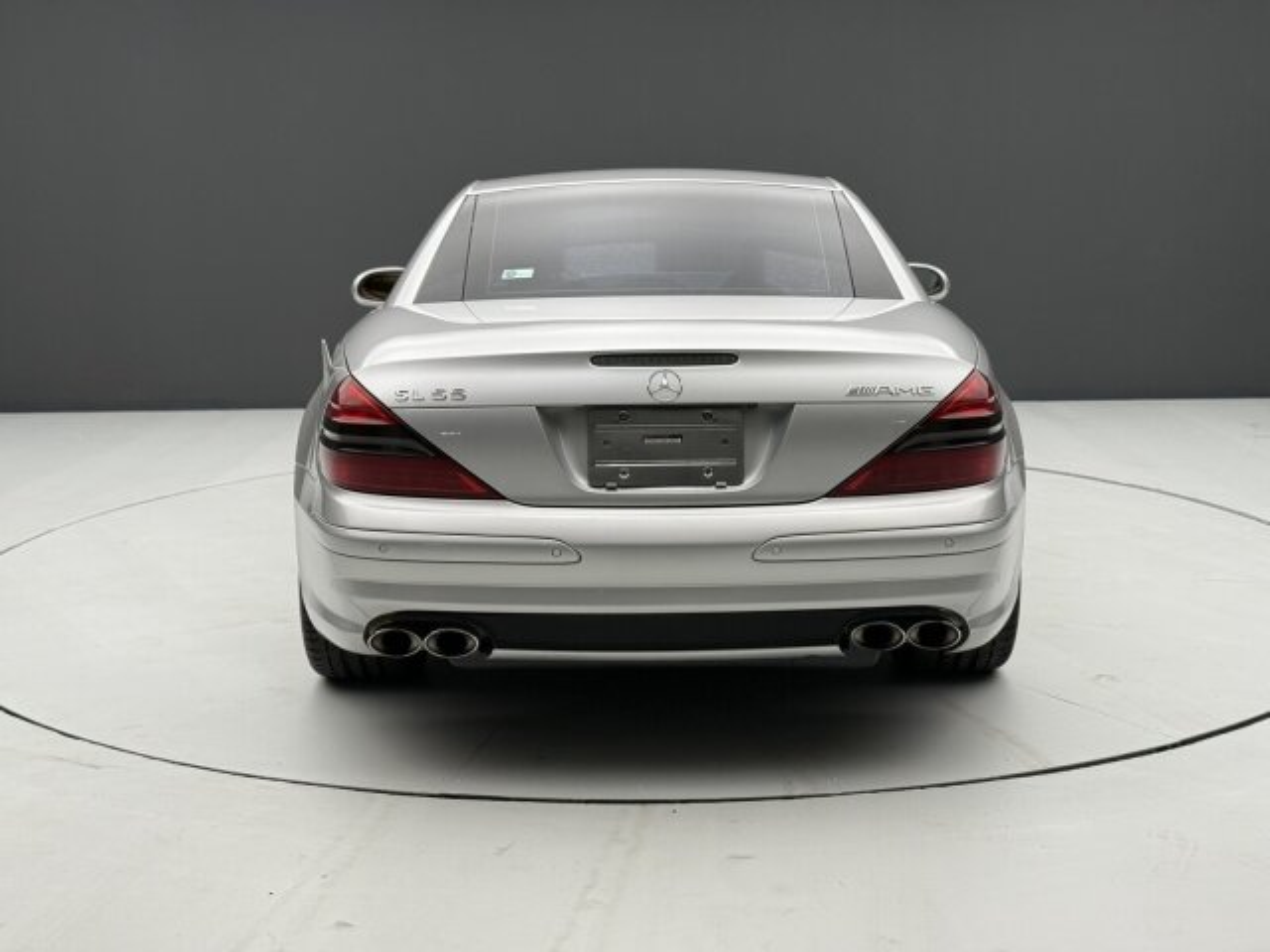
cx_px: 635
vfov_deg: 30.3
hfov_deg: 39.7
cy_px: 476
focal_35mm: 48
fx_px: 1761
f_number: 1.78
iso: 100
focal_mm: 6.76
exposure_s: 1/99
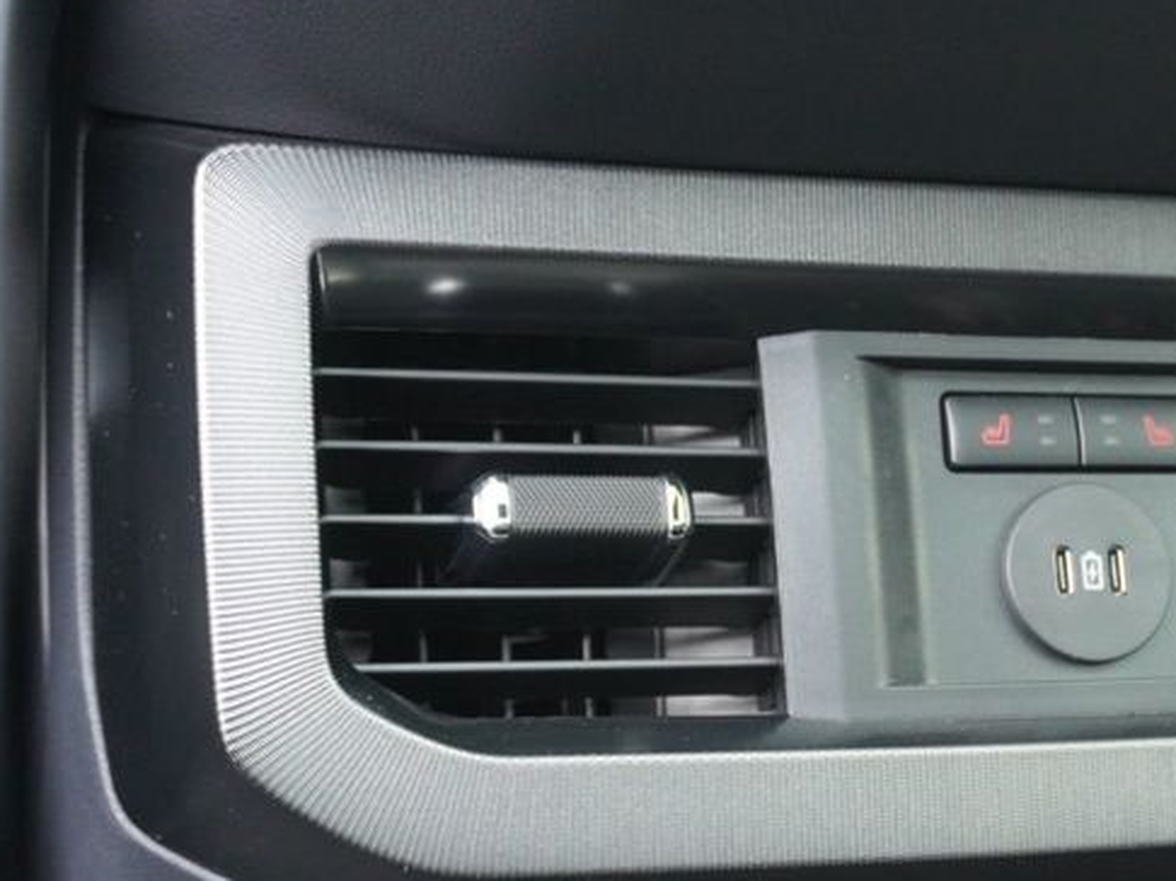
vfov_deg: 20.0
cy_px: 649
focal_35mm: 73
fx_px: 2479
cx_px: 961
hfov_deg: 26.1
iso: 2500
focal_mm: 24
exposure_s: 1/160
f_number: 4.5
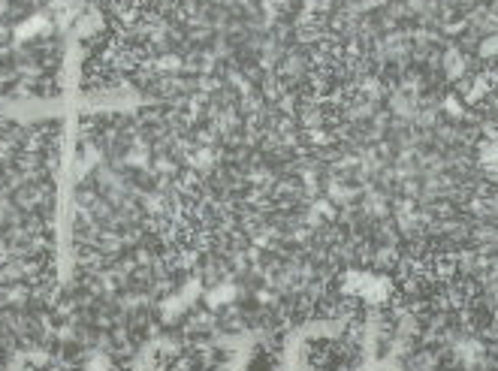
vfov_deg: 3.1
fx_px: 6919
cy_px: 582
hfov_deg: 4.1
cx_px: -142
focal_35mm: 482
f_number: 4.6
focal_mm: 22
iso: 80
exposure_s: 1/80
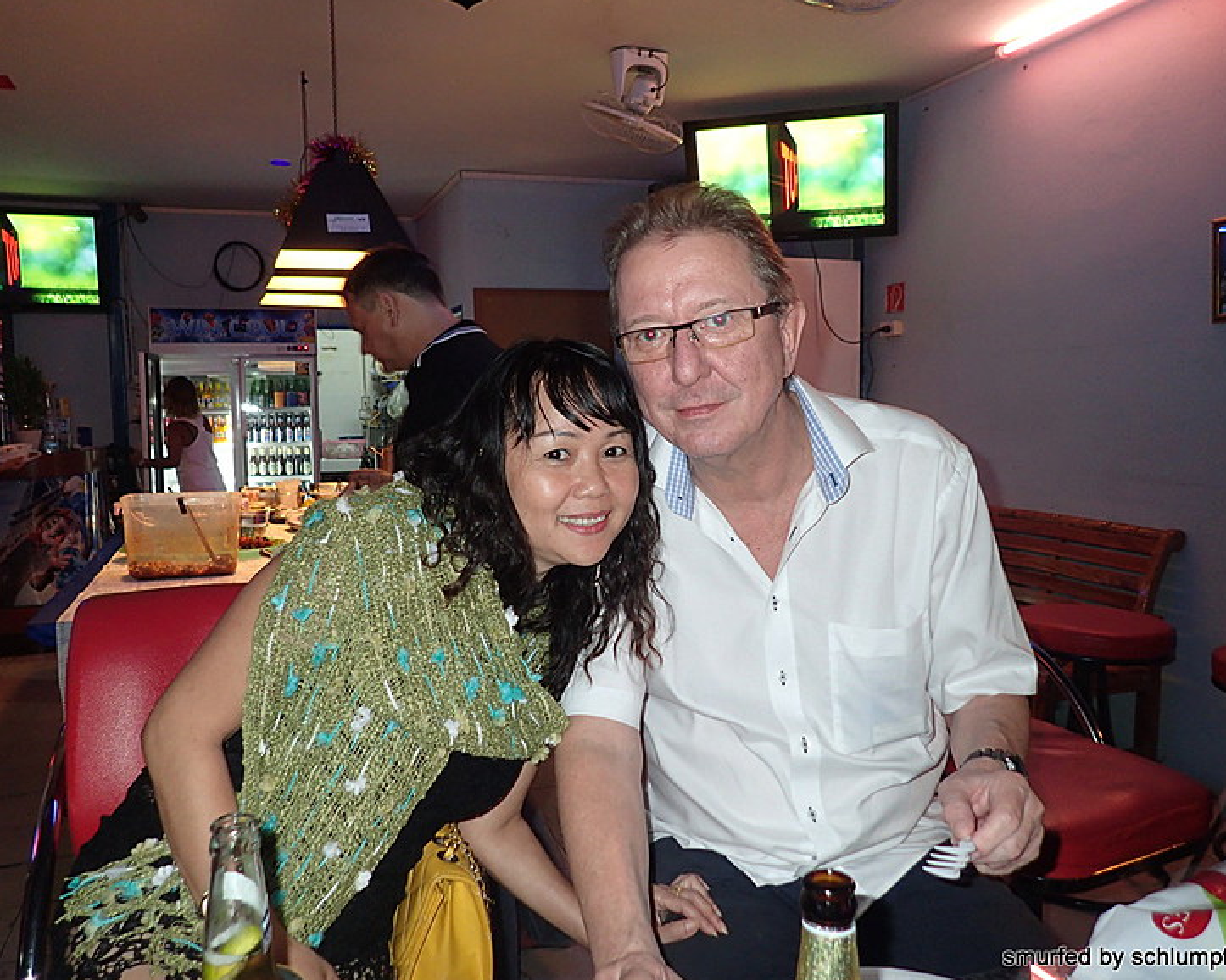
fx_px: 979
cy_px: 490
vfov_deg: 53.2
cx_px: 583
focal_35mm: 27
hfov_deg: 64.0
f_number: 2
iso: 250
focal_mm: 4.5
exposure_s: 1/30
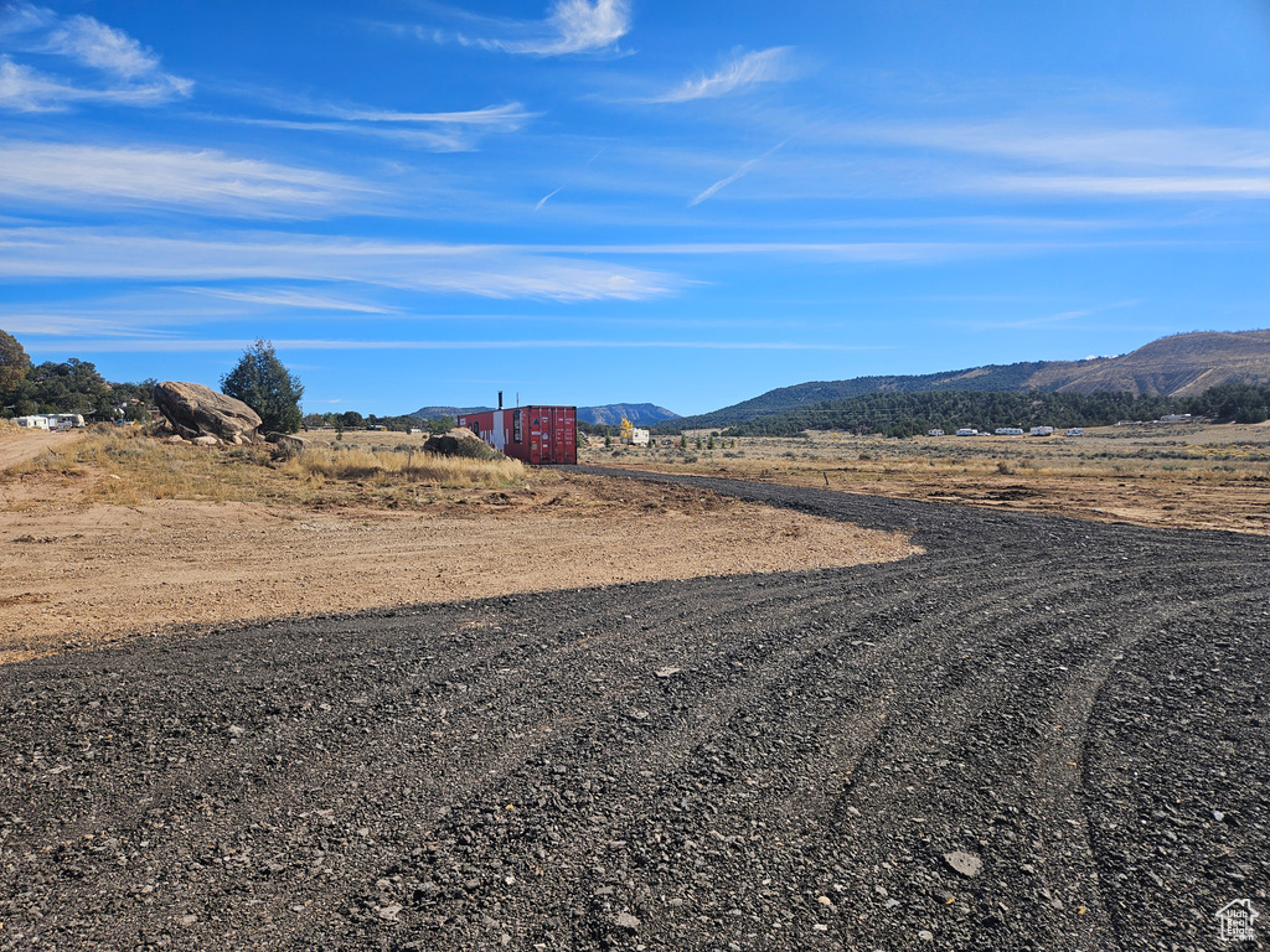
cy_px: 476
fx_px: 844
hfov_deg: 73.9
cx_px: 635
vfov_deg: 58.9
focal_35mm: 23
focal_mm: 5.4
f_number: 1.8
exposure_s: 1/2151
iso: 25
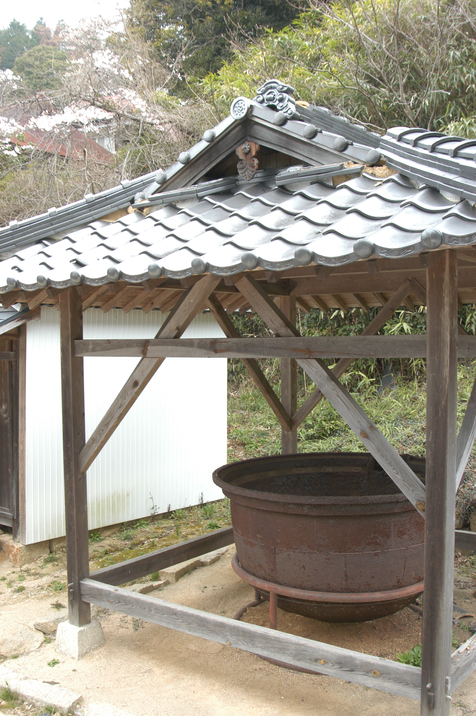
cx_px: 238
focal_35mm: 36
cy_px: 358
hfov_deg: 36.8
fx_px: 715
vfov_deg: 53.2
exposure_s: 1/60
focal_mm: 24
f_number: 8
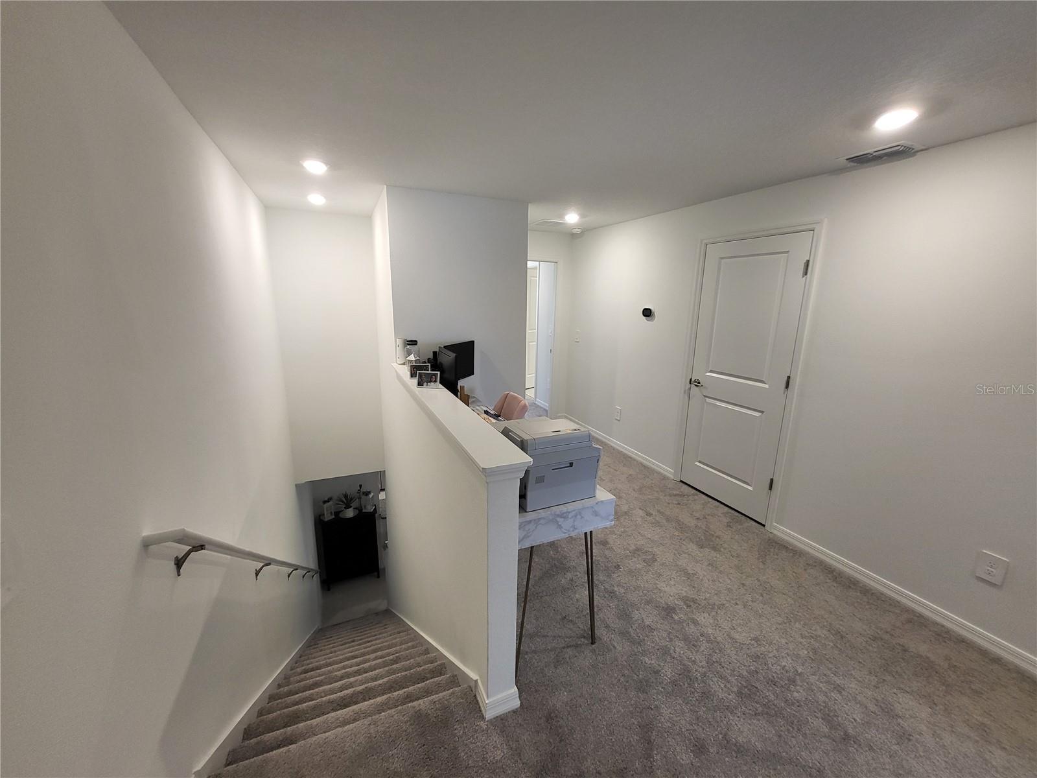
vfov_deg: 89.9
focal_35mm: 13
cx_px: 518
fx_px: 389
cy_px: 389
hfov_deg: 106.2
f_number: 2.2
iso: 160
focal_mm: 1.74
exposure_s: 1/60
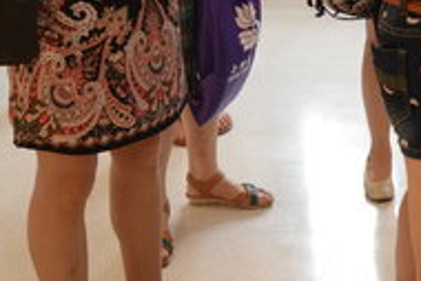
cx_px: 594
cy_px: -92
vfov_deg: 15.3
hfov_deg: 21.0
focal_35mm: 85
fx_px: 995
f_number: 4
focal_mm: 18
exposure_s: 1/60
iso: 640
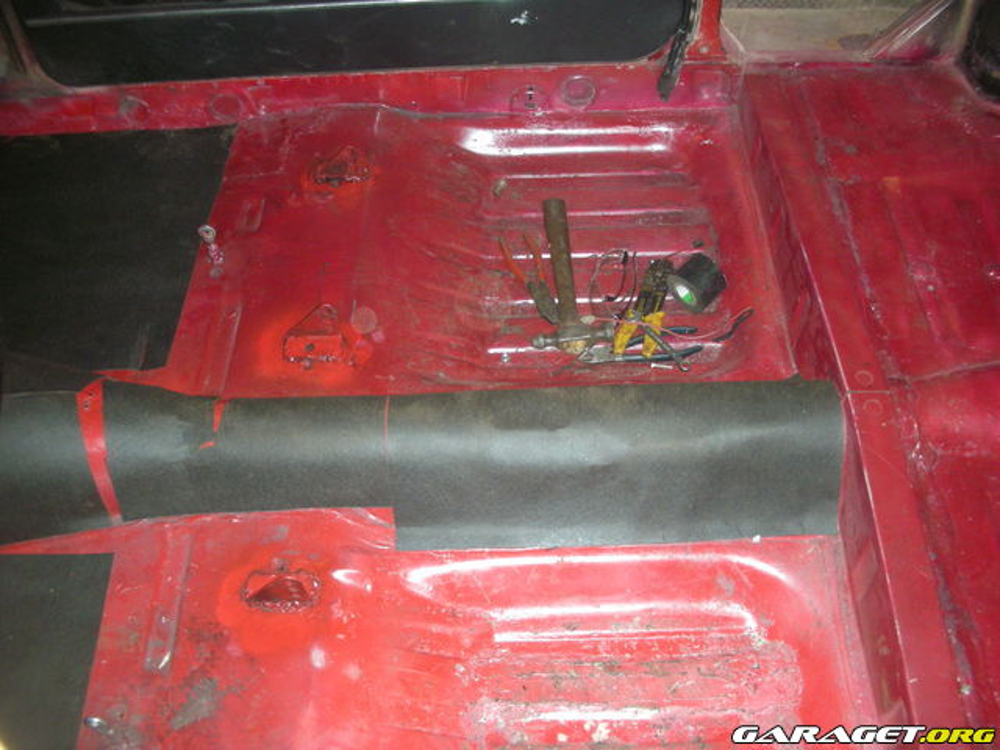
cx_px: 500
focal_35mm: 35
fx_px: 1011
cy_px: 375
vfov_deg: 40.7
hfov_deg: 52.6
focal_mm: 5.8
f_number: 2.8
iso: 188
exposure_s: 1/60
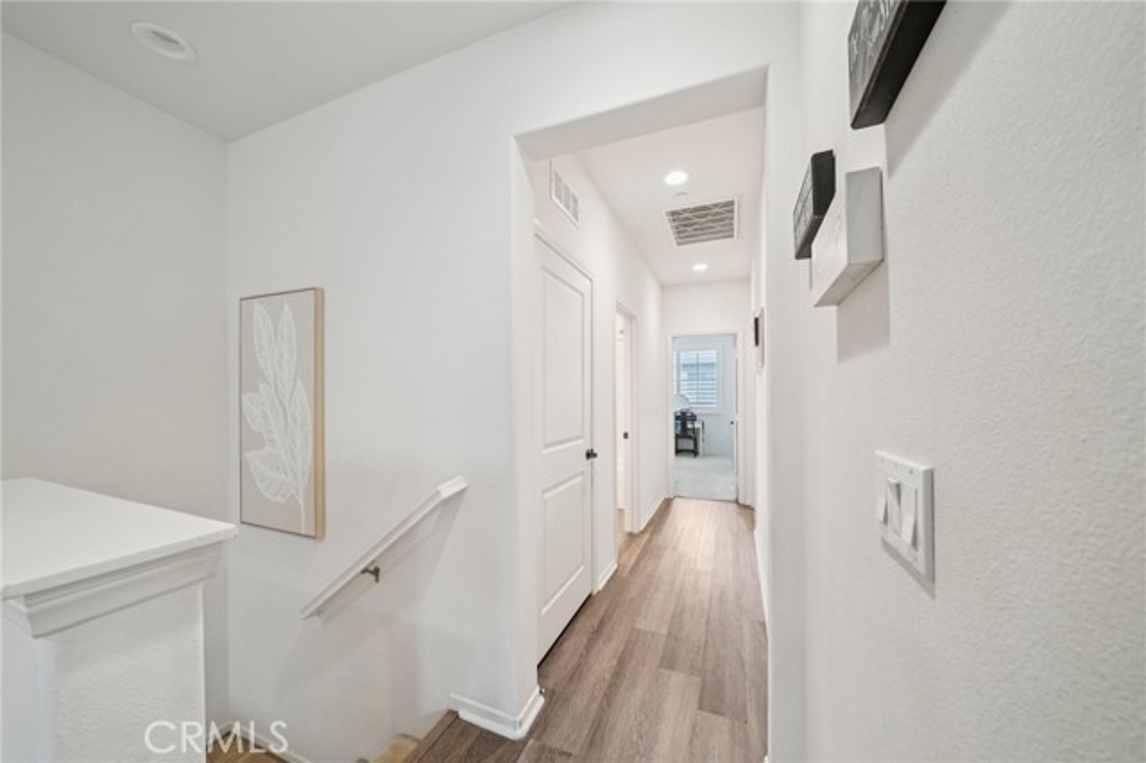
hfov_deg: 112.6
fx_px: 382
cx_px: 573
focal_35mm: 12
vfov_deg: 89.9
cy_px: 382
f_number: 9
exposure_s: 1/15
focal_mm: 12
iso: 400
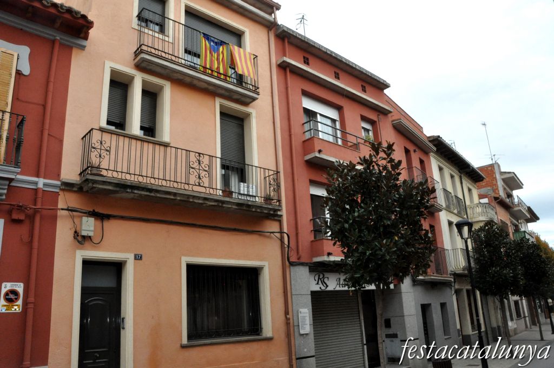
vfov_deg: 47.8
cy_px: 184
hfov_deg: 67.4
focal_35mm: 27
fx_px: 415
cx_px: 277
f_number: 20
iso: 1600
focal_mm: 18
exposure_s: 1/200
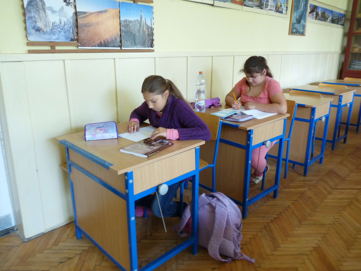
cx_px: 180
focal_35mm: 27
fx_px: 282
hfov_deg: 65.3
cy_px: 136
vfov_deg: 51.4
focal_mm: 4.8
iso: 250
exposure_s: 1/30
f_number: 2.8
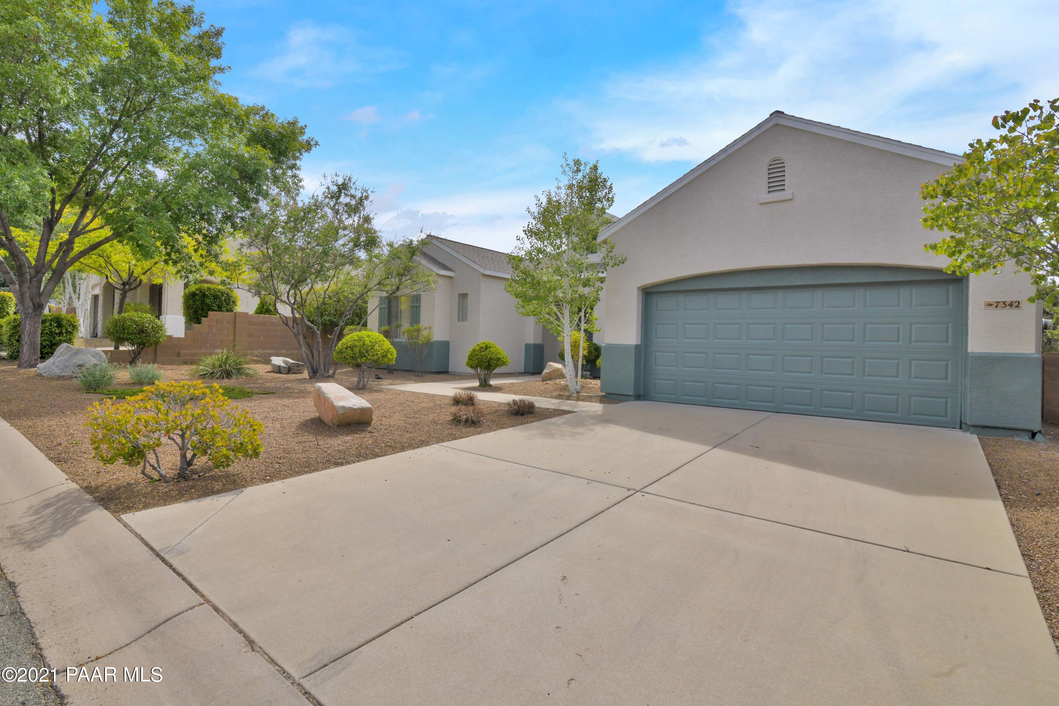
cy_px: 353
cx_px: 530
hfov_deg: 90.0
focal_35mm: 18
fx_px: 529
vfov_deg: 67.4
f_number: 14
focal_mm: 18
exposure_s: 1/800
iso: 500
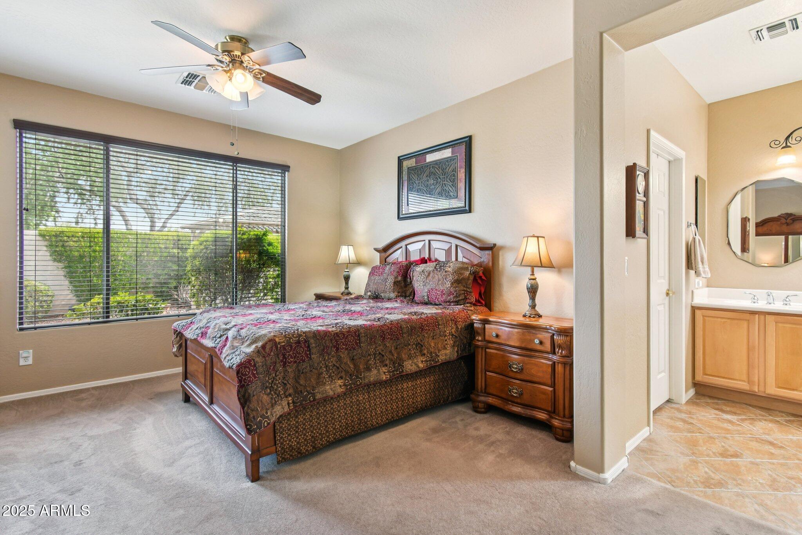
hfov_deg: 96.7
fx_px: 356
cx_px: 401
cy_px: 268
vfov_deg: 73.7
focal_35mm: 16
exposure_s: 1/10
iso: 400
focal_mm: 11
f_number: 8
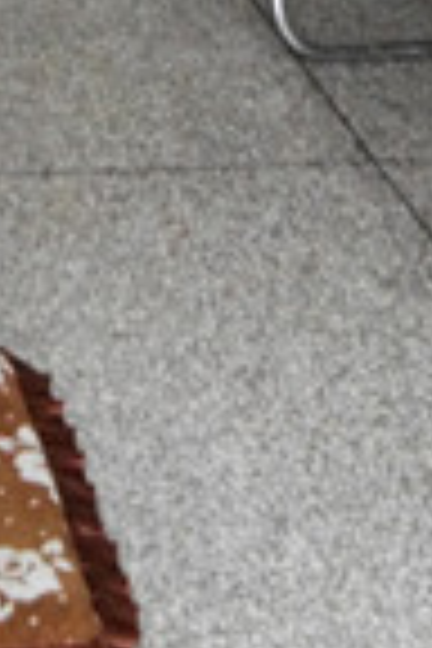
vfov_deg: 13.0
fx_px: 2430
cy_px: -675
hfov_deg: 10.1
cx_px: 32
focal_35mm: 135
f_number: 2
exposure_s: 1/33
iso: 87
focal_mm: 2.96
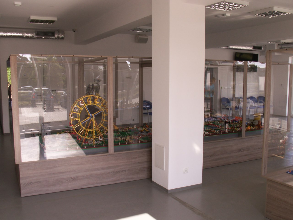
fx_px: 296
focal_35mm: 35
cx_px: 146
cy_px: 110
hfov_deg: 52.6
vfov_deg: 40.7
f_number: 6.3
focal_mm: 5.86
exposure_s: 1/50
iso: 50
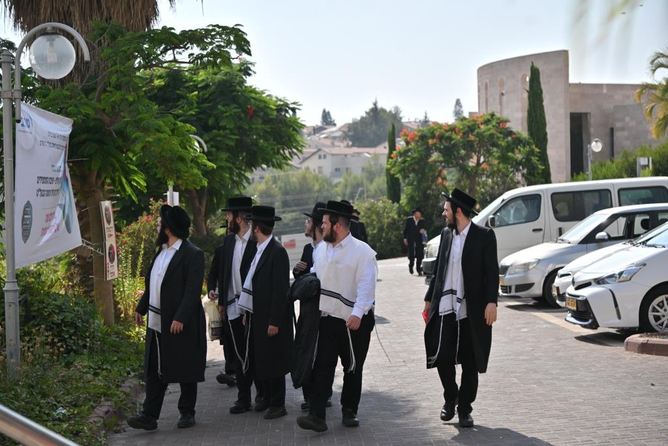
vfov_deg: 19.5
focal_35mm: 70
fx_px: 1299
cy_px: 223
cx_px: 334
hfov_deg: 28.8
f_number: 4
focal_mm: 70
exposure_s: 1/800
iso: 32
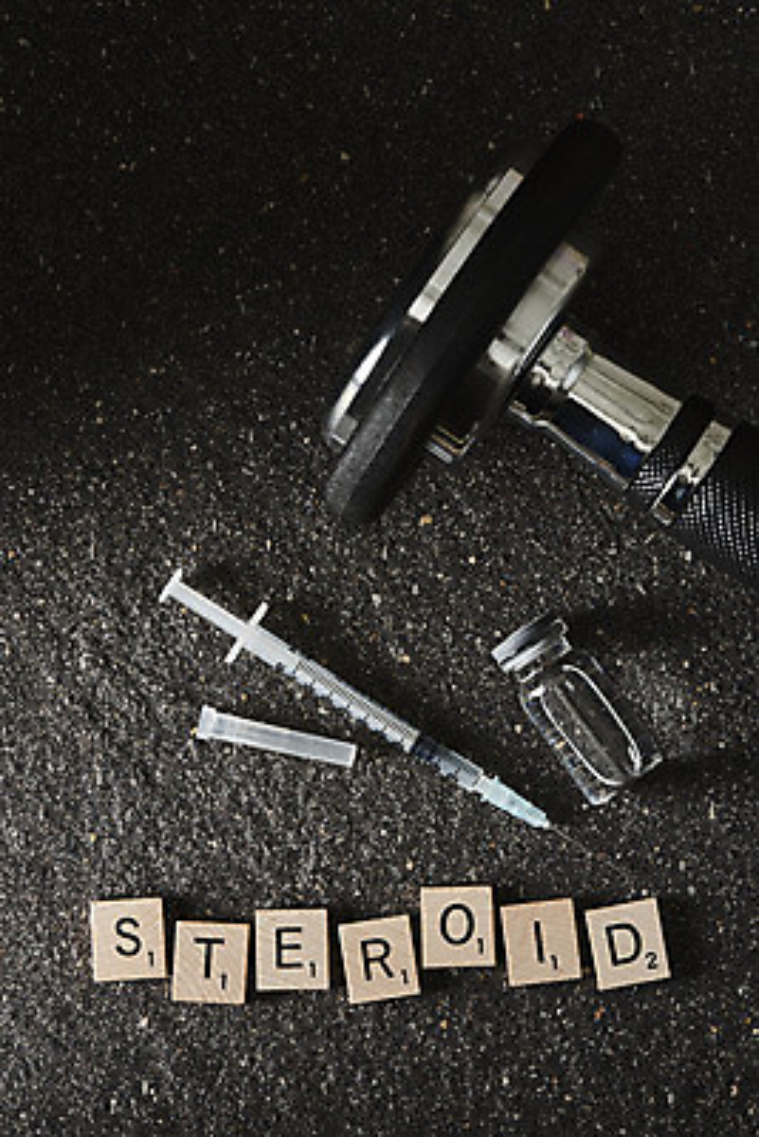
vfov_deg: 19.4
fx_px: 3317
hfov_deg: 13.1
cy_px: 568
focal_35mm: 105
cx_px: 380
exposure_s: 1/125
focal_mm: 105
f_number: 16
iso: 100
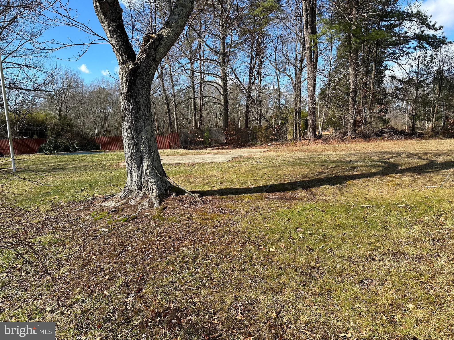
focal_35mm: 24
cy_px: 170
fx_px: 315
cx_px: 227
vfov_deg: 56.8
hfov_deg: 71.6
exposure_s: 1/2353
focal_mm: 6.86
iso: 80
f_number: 1.78
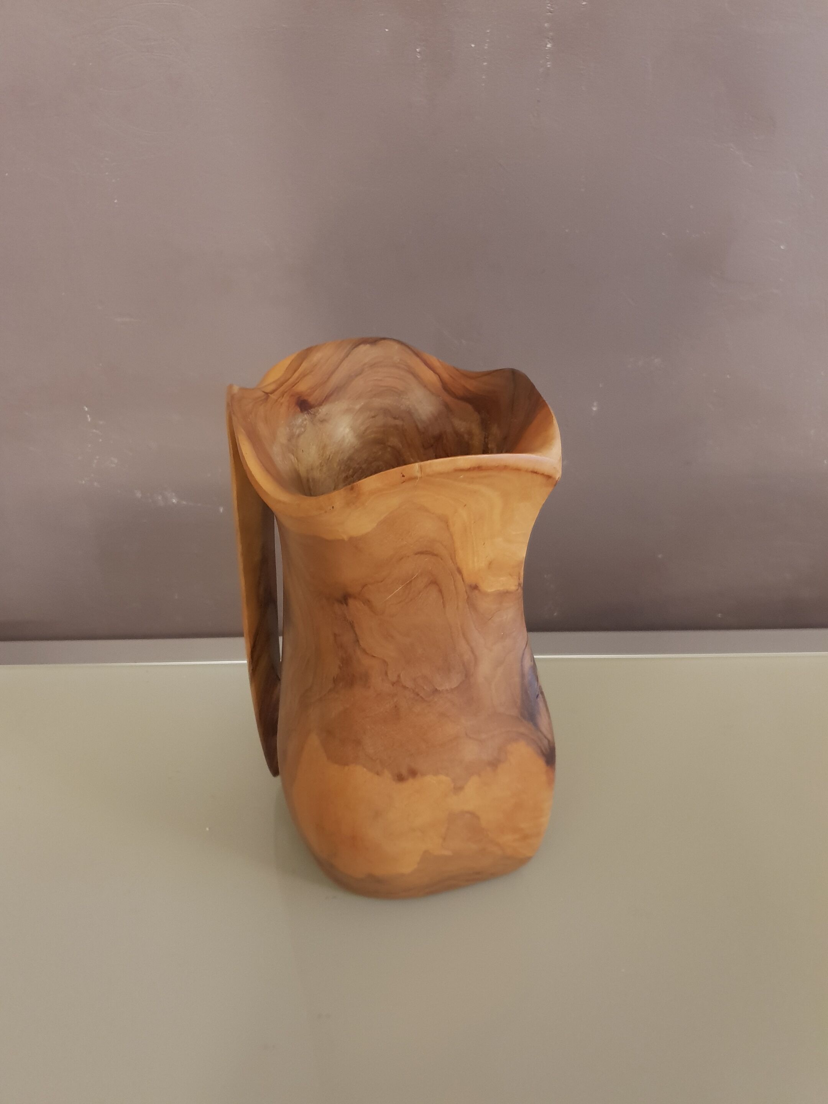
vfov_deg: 67.3
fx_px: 829
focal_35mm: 26
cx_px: 414
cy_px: 552
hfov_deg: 53.1
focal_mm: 4.3
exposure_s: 1/14
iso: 320
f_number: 1.5
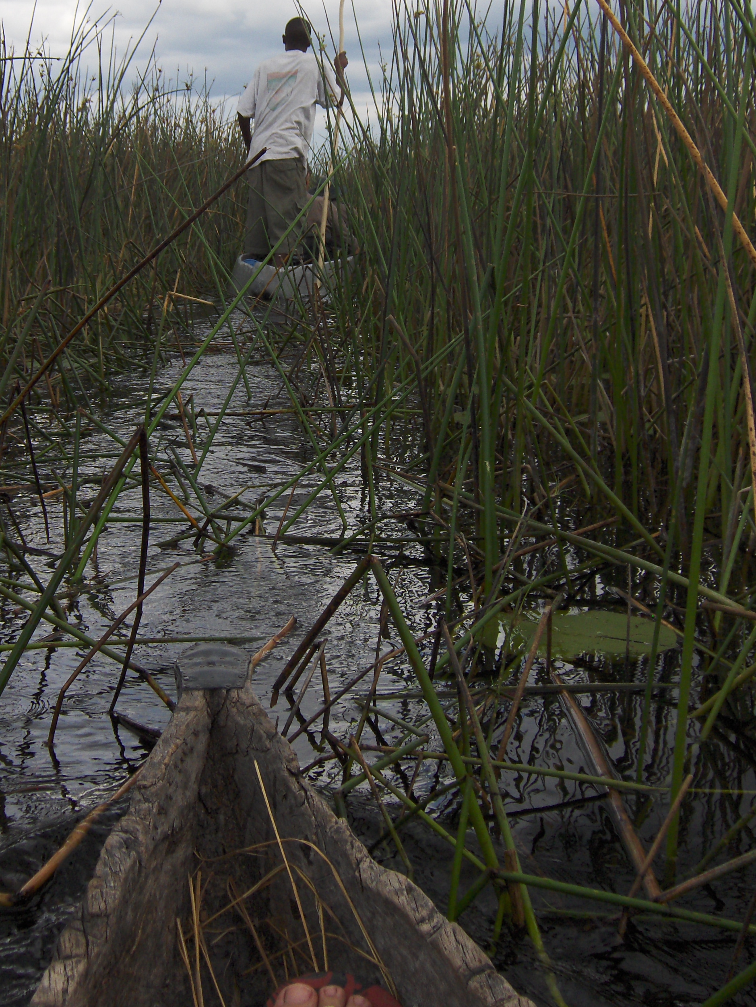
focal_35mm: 51
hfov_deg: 28.4
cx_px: 267
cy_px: 376
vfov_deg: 37.3
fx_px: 1485
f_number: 4.3
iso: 100
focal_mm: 7.5
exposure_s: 1/1053
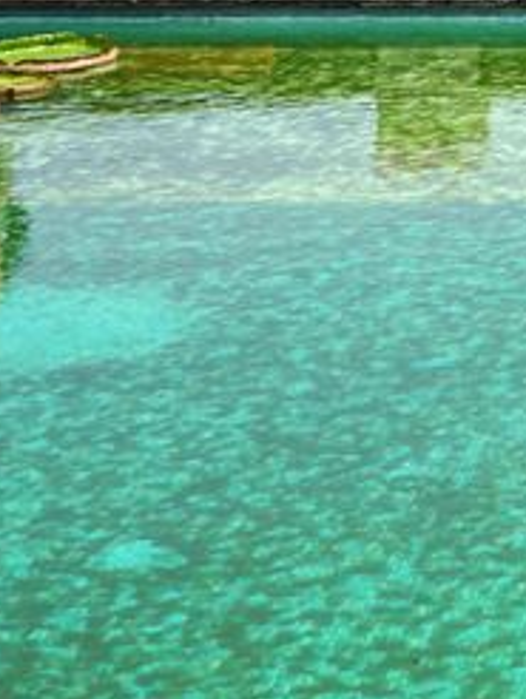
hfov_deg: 9.6
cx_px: 1299
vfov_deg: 13.5
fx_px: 2730
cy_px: -436
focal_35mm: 135
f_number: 11
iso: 100
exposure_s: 1/160
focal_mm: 28
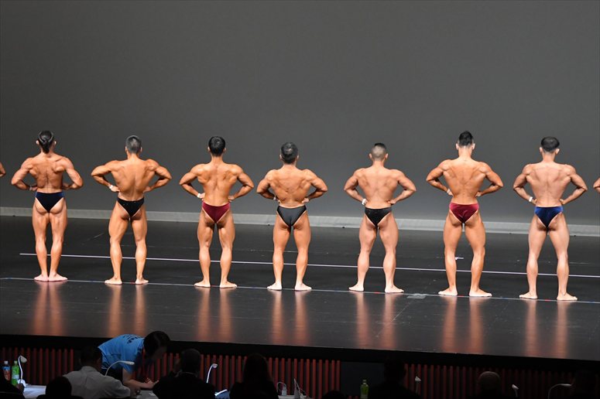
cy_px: 200
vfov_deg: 8.7
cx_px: 300
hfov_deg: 13.1
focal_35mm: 157
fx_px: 2615
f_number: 5.6
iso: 5000
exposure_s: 1/400
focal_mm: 105
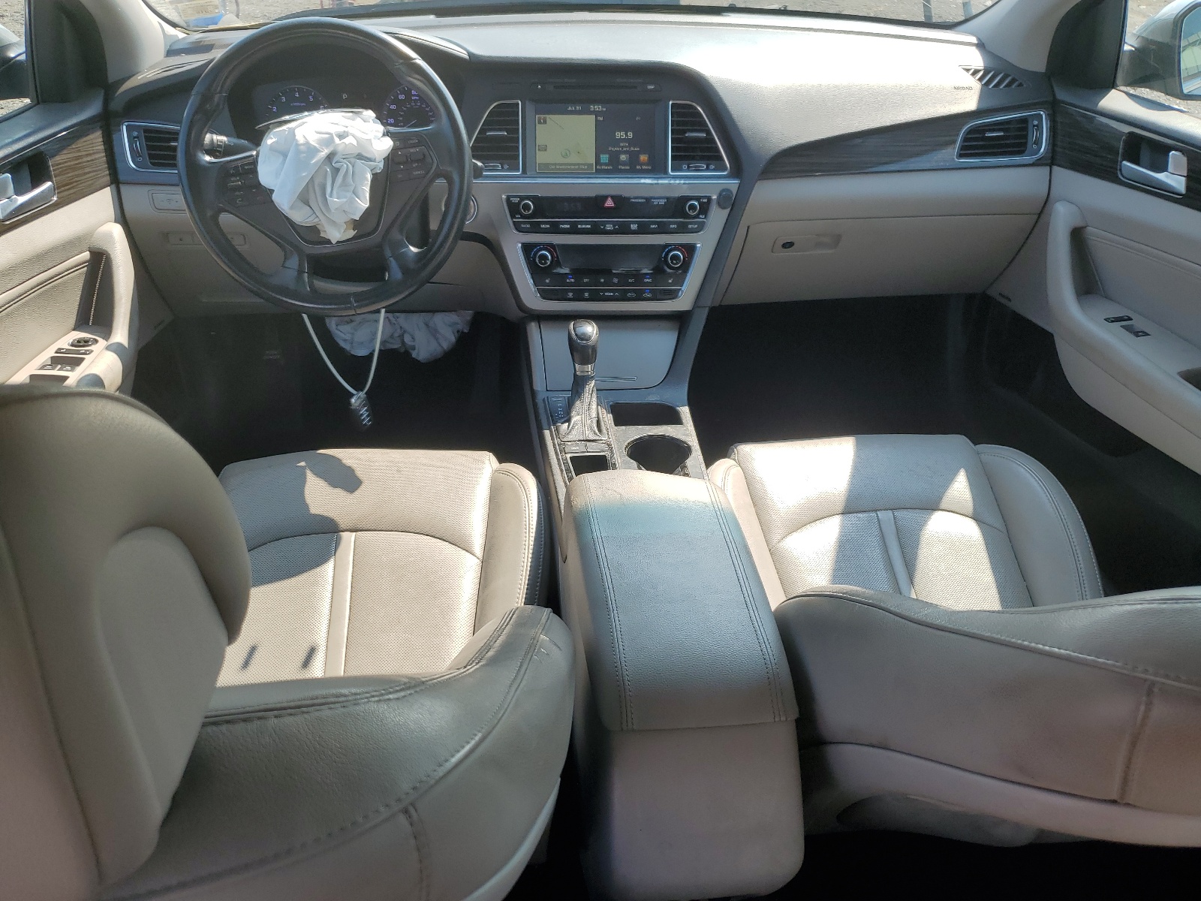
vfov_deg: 53.1
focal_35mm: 26
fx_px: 902
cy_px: 450
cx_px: 600
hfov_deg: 67.3
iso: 50
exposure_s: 1/769
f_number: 1.5
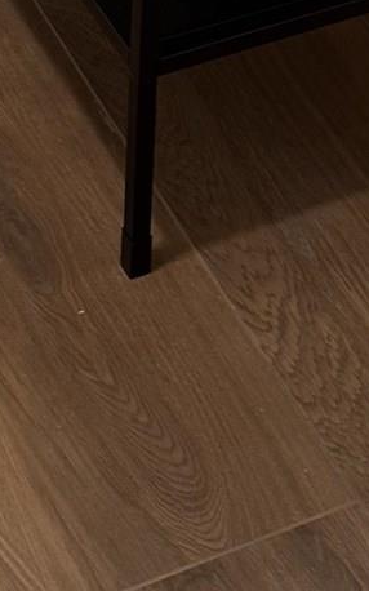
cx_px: 35
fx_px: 2061
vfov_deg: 14.1
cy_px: -524
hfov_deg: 10.2
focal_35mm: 128
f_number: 1.78
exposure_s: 1/60
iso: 100
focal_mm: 6.76
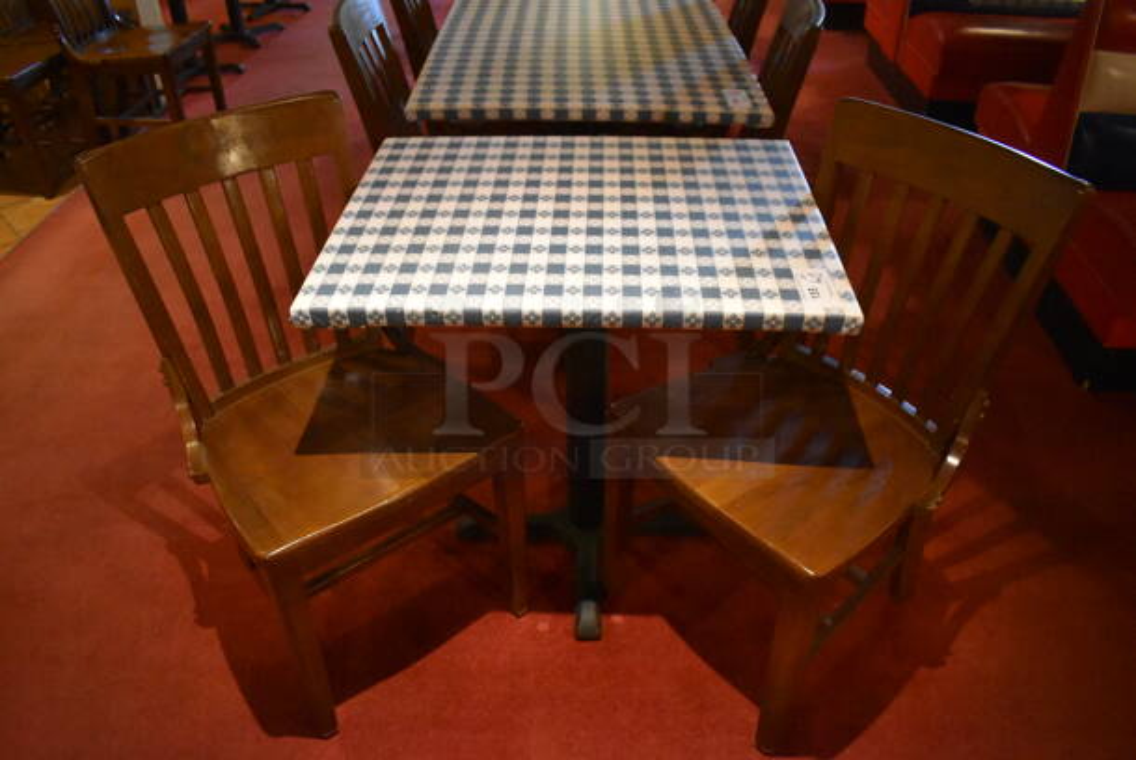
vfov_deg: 48.0
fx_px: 853
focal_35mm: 27
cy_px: 380
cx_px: 568
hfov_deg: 67.3
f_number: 3.5
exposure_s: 1/125
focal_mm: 18
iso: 5600
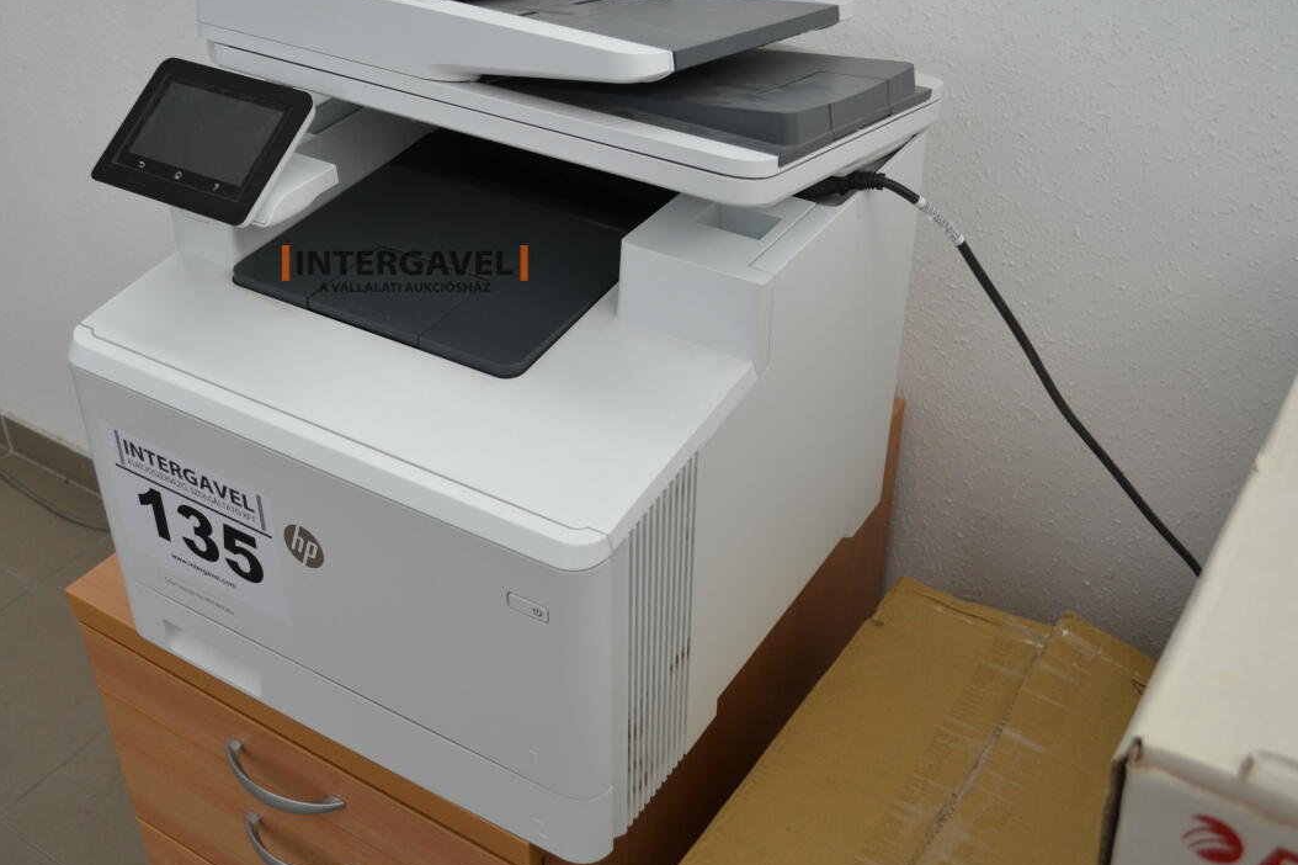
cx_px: 579
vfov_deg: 32.6
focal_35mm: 41
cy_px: 399
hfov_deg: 47.3
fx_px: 1478
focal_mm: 24
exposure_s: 1/100
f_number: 5
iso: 400
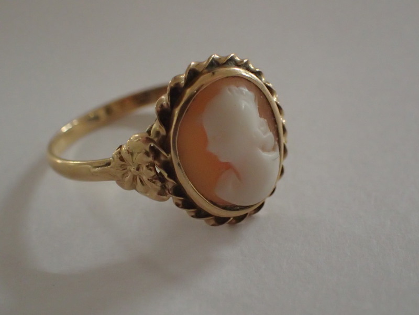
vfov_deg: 18.4
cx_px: 210
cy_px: 158
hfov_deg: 24.4
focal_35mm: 80
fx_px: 968
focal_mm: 14.41
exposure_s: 1/40
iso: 1600
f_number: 4.4
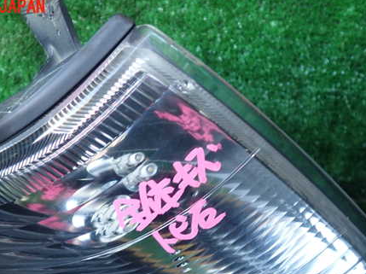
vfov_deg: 33.9
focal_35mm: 42
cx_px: 146
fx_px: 444
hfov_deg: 44.6
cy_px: 189
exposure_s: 1/40
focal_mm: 5.4
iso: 200
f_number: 2.3
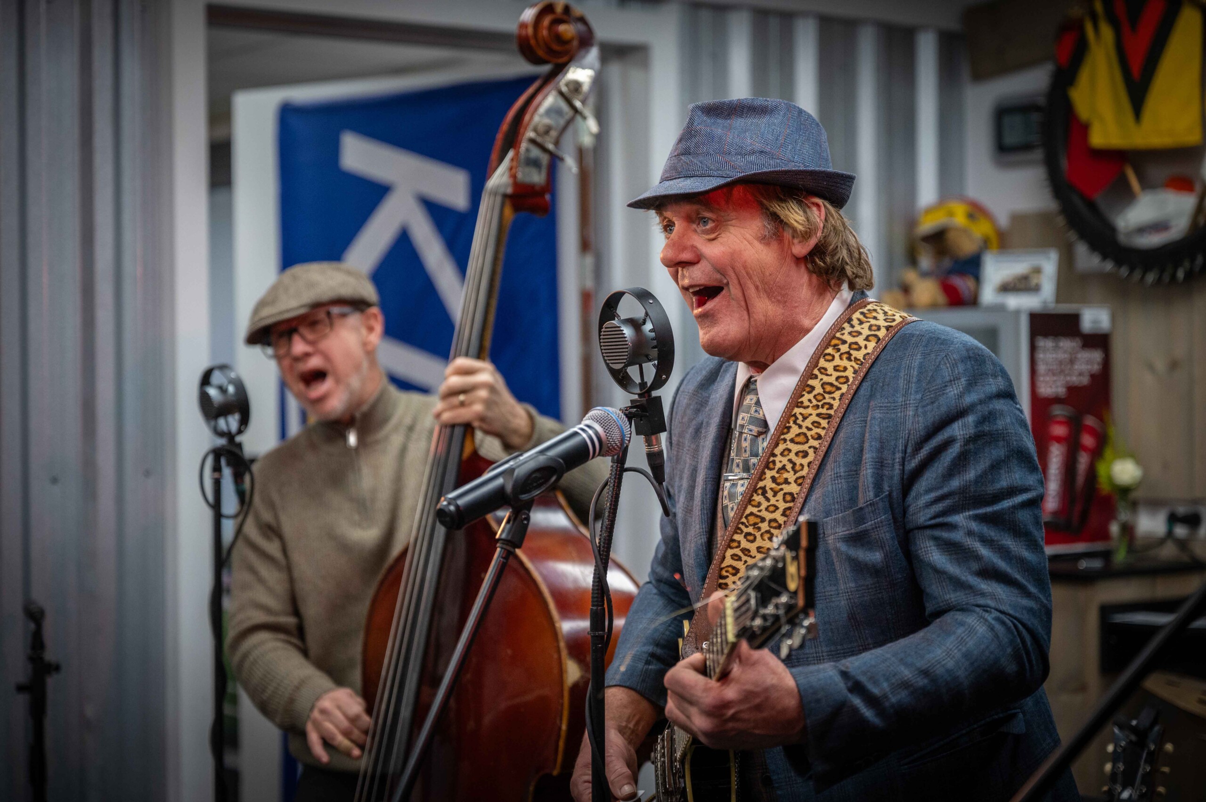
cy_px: 401
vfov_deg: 19.4
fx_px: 2343
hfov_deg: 28.9
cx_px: 603
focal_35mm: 70
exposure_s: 1/640
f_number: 2.8
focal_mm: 70
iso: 2000
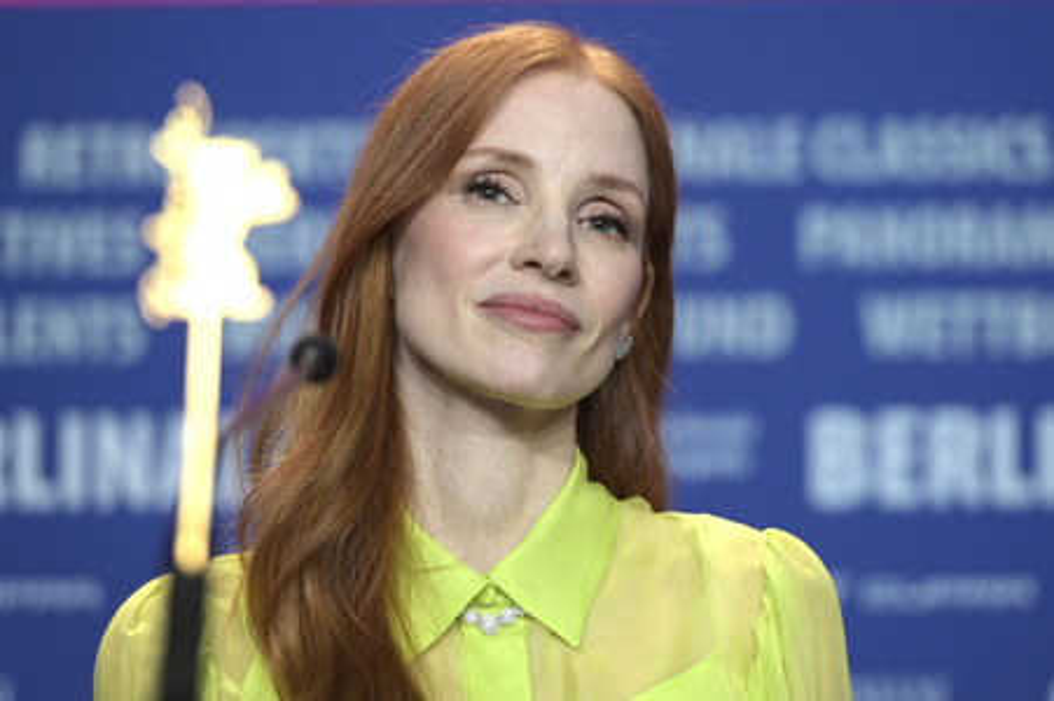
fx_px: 5559
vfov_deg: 7.2
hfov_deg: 10.8
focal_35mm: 190
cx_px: 527
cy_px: 350
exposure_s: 1/320
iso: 2000
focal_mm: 190
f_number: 4
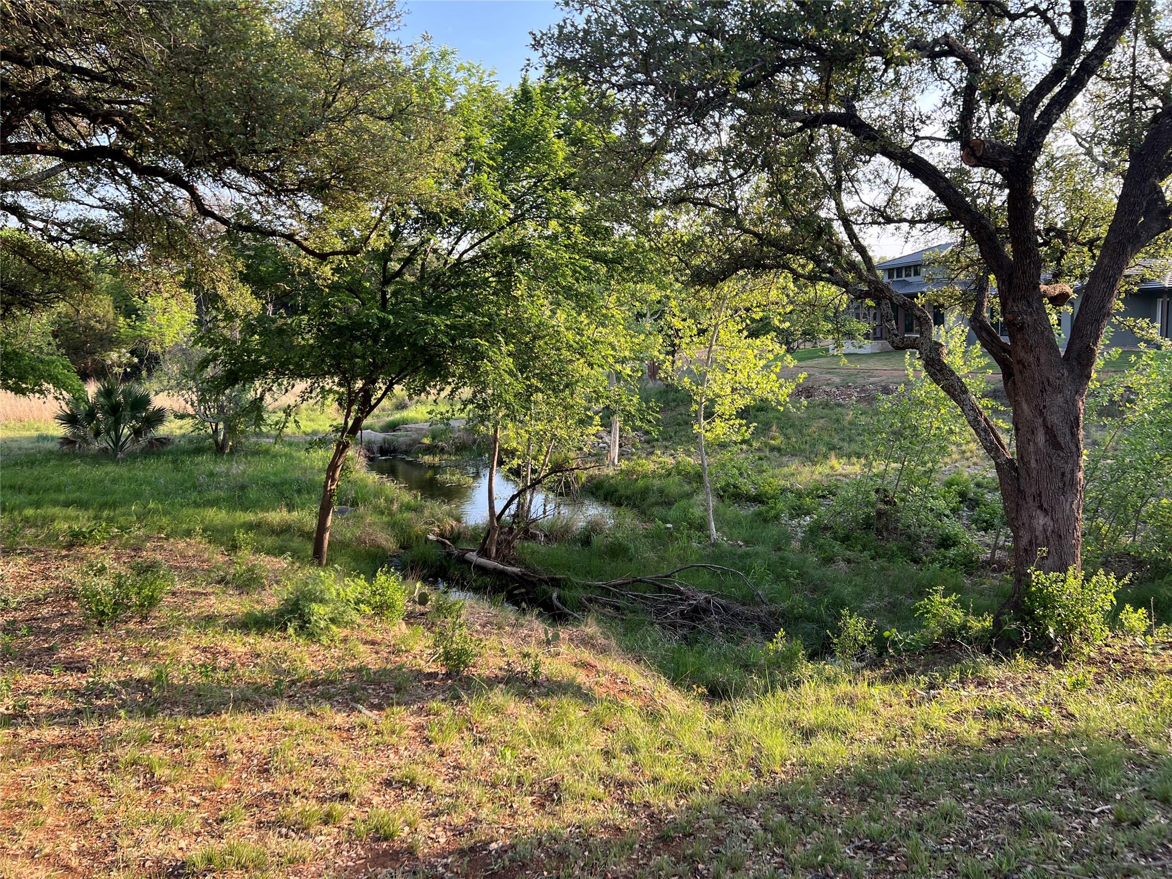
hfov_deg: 67.3
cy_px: 440
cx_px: 586
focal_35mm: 26
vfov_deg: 53.1
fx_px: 880
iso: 50
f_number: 1.5
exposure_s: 1/533
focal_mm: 5.7
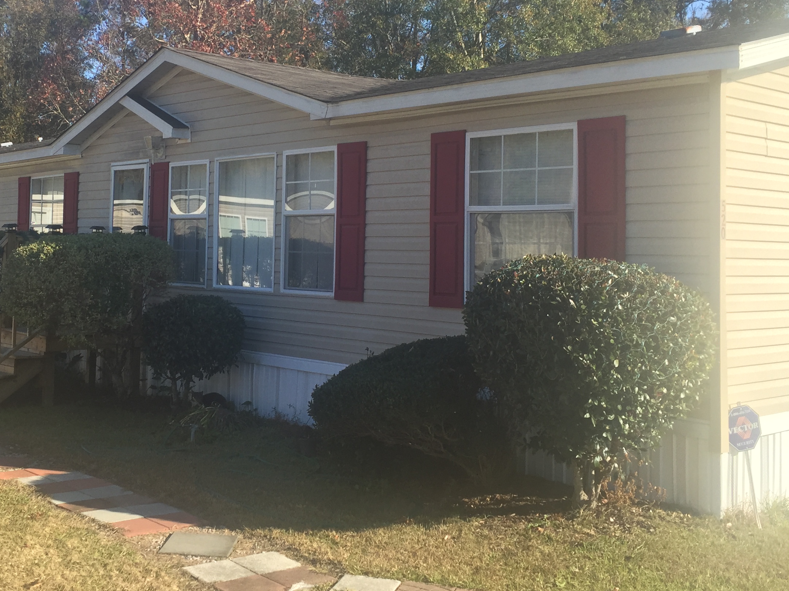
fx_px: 1003
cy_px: 200
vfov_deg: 32.6
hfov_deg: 42.5
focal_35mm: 44
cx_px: 281
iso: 32
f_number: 2.2
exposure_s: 1/898
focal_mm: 4.15
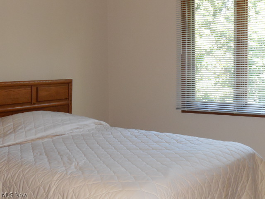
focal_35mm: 49
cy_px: 100
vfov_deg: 29.7
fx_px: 375
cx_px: 132
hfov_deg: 38.9
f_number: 4.8
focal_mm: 8.8
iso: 500
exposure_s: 1/60
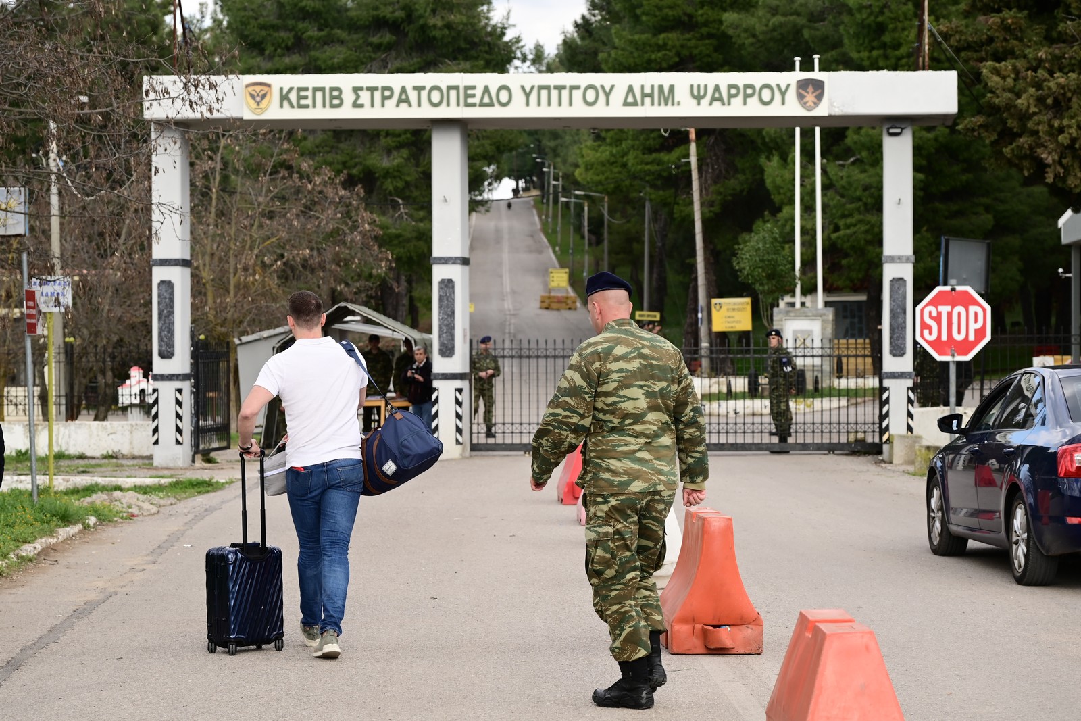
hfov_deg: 25.7
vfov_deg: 17.3
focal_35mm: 79
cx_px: 540
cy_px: 360
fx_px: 2372
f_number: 5
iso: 320
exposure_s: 1/640
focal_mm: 79
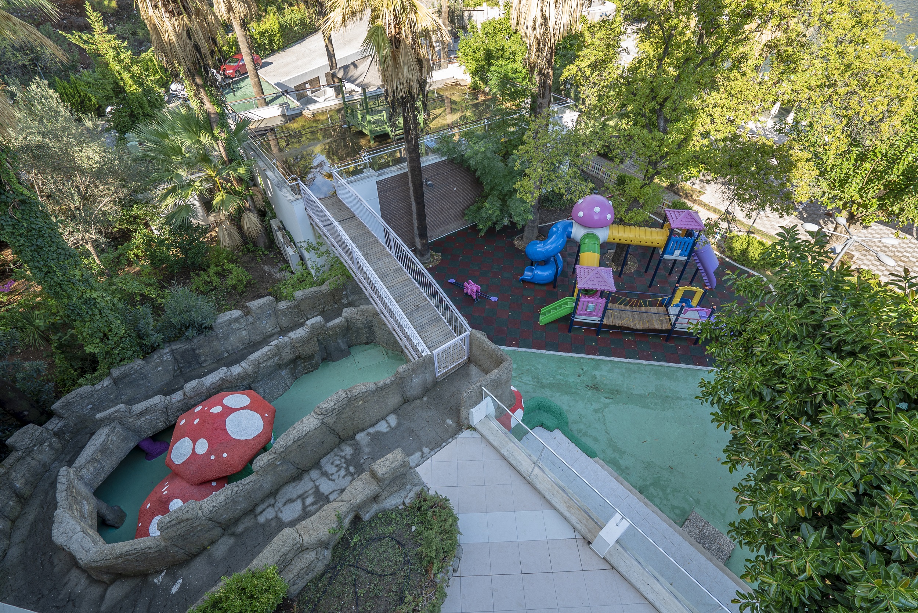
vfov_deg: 73.8
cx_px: 459
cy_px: 306
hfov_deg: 96.7
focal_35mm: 16
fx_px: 408
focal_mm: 16
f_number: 5.6
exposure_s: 1/60
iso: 100
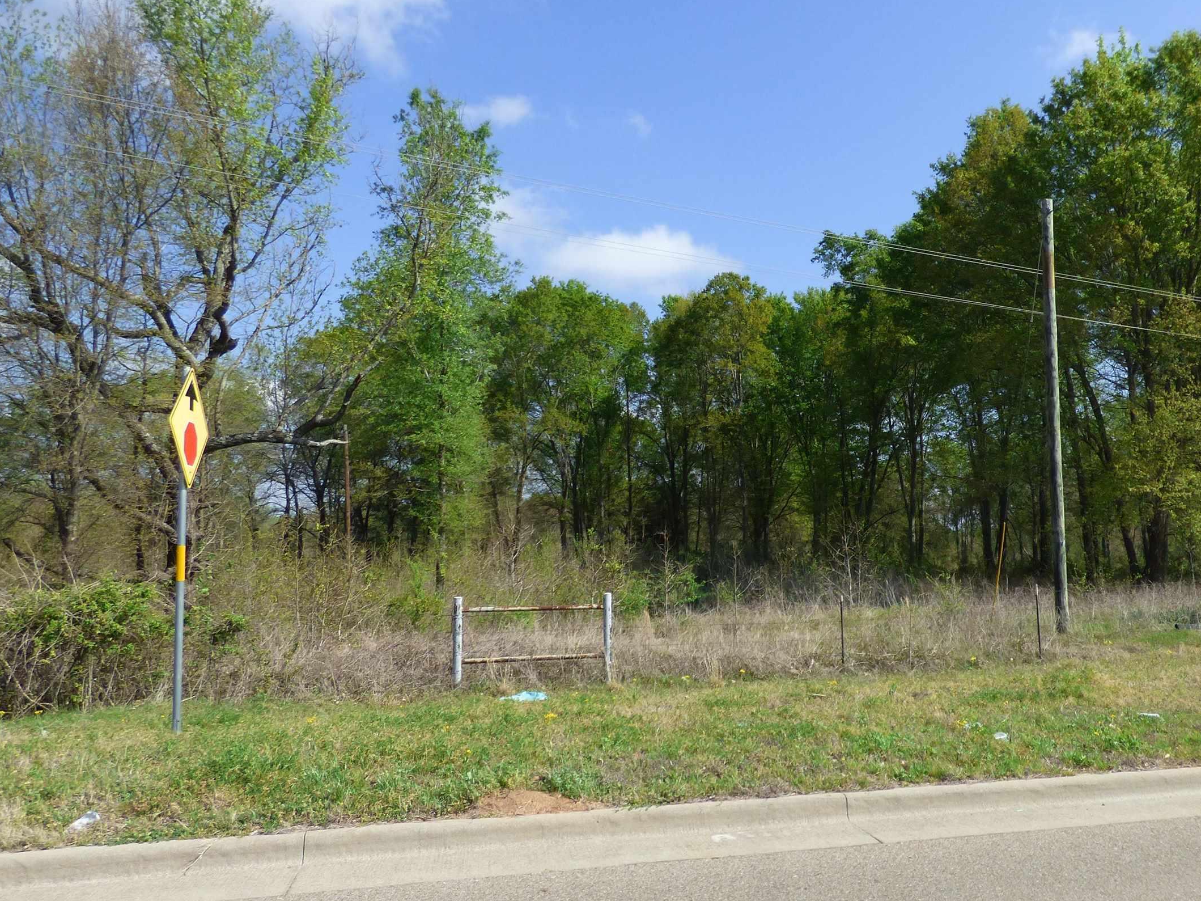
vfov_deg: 48.2
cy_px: 469
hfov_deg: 60.6
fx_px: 1006
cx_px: 769
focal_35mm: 29
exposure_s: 1/1300
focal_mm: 3.58
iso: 100
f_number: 2.8
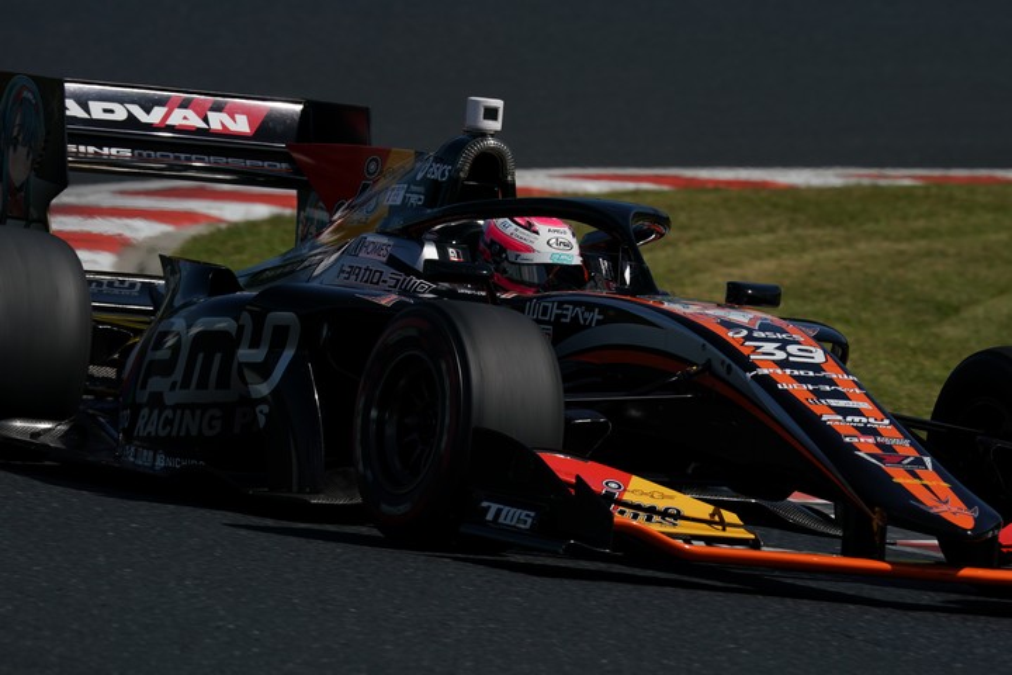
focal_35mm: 506
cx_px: 506
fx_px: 14223
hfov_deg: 4.1
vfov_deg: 2.7
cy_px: 338
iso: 200
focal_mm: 506
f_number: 13
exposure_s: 1/800
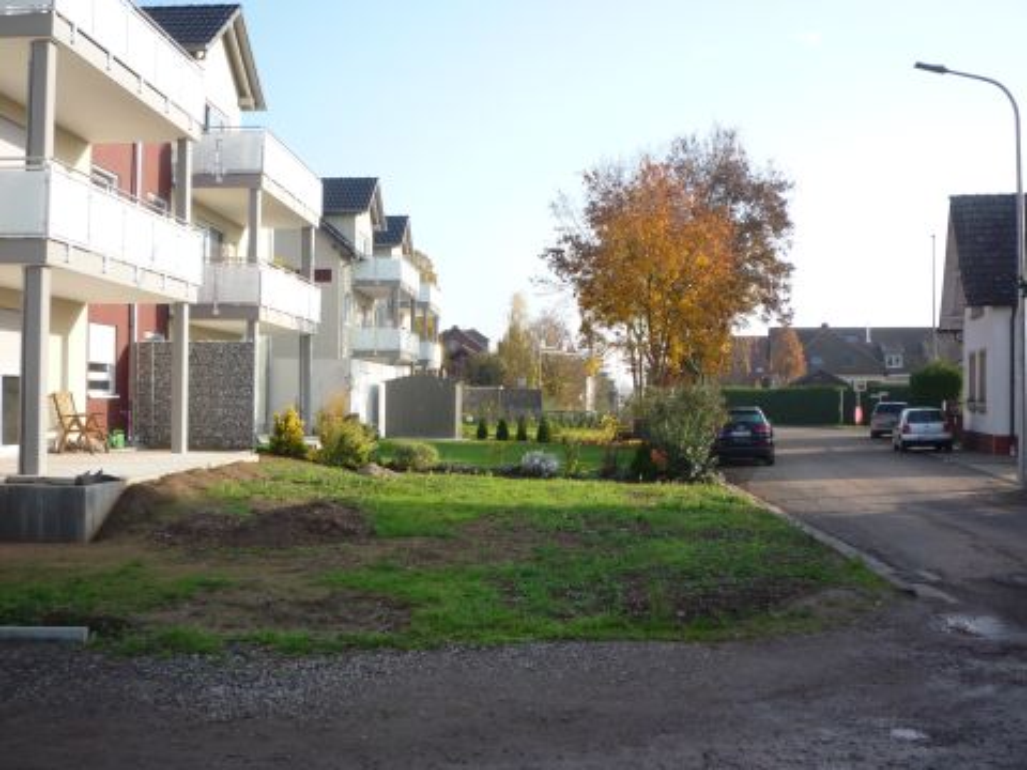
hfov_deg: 56.8
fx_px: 949
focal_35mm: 32
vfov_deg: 44.2
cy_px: 385
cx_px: 514
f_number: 4
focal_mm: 5.2
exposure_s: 1/250
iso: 100
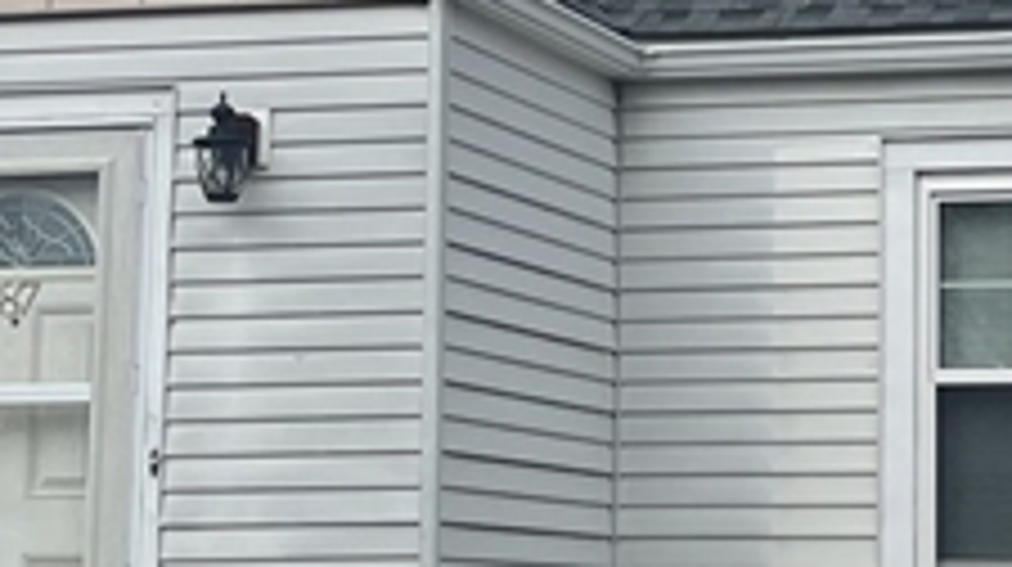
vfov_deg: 9.4
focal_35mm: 129
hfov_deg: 16.5
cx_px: 819
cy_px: 153
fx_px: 3458
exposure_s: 1/3571
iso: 50
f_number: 1.5
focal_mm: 5.7
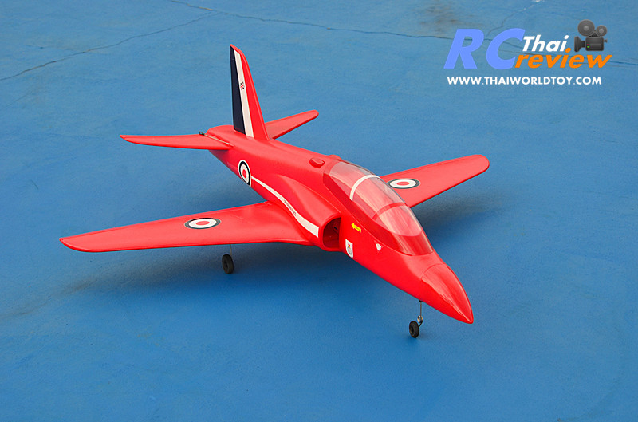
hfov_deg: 24.3
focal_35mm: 84
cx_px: 319
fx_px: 1485
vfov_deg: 16.2
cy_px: 211
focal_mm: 56
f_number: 5.6
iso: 100
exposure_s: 1/200
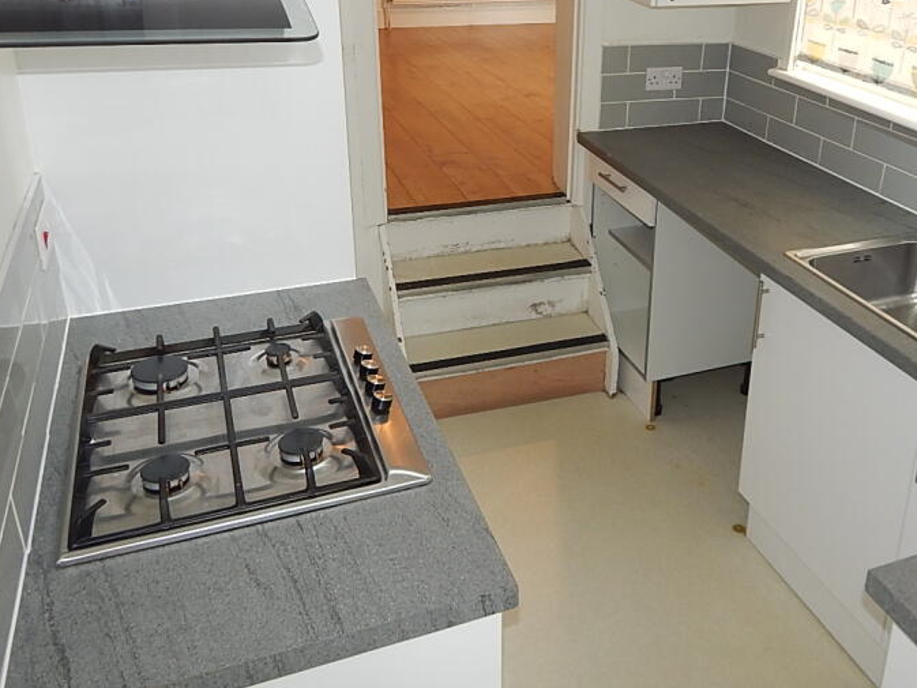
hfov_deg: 52.0
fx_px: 927
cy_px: 219
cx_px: 579
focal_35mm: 35
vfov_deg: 40.1
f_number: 3
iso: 125
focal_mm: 4
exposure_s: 1/30
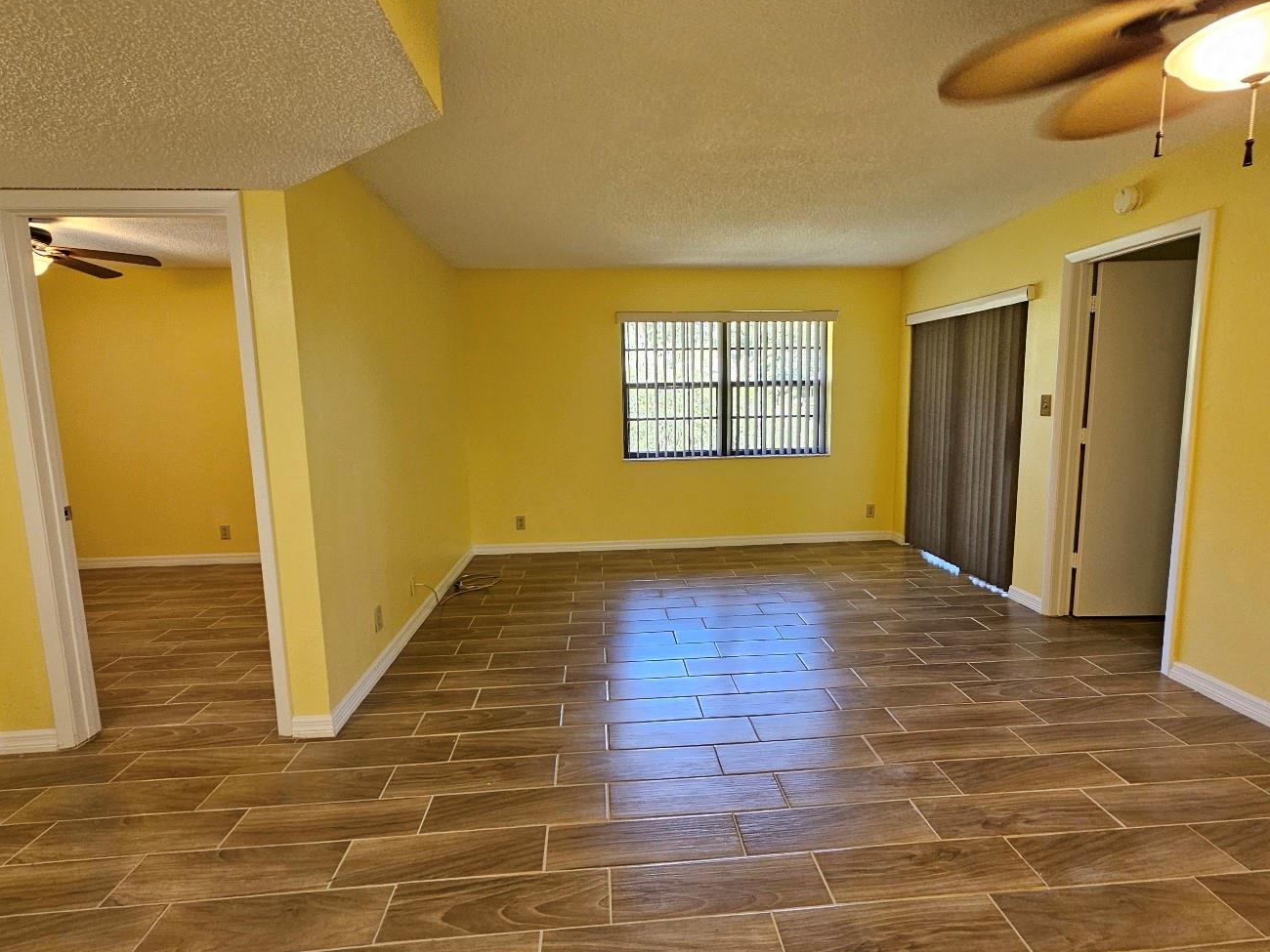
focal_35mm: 16
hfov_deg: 94.5
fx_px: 587
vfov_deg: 78.1
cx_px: 651
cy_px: 468
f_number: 2.2
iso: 250
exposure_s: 1/60.2
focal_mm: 2.2
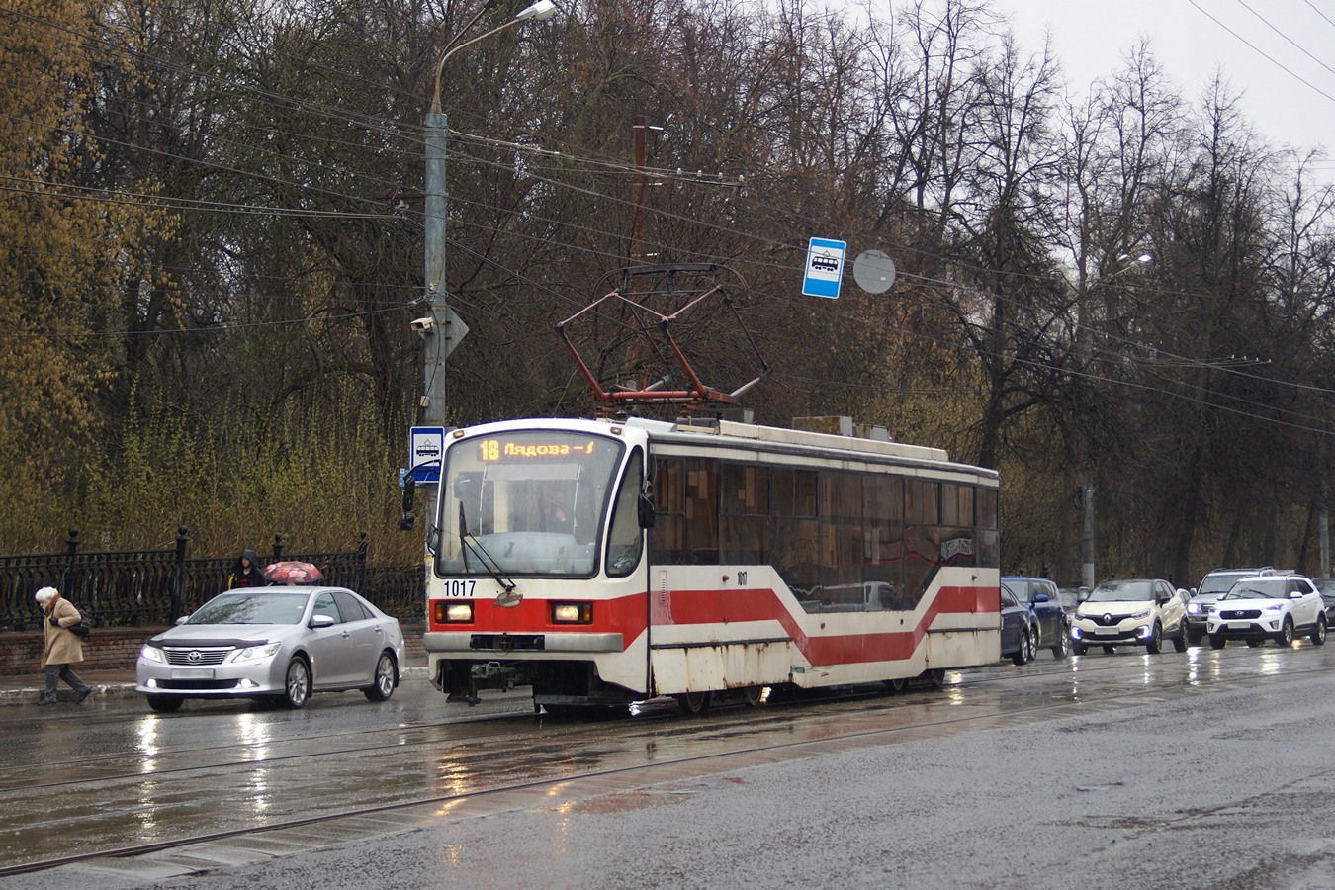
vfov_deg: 15.2
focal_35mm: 90
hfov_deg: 22.6
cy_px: 445
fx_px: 3337
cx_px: 668
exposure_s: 1/100
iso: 100
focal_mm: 60
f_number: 4
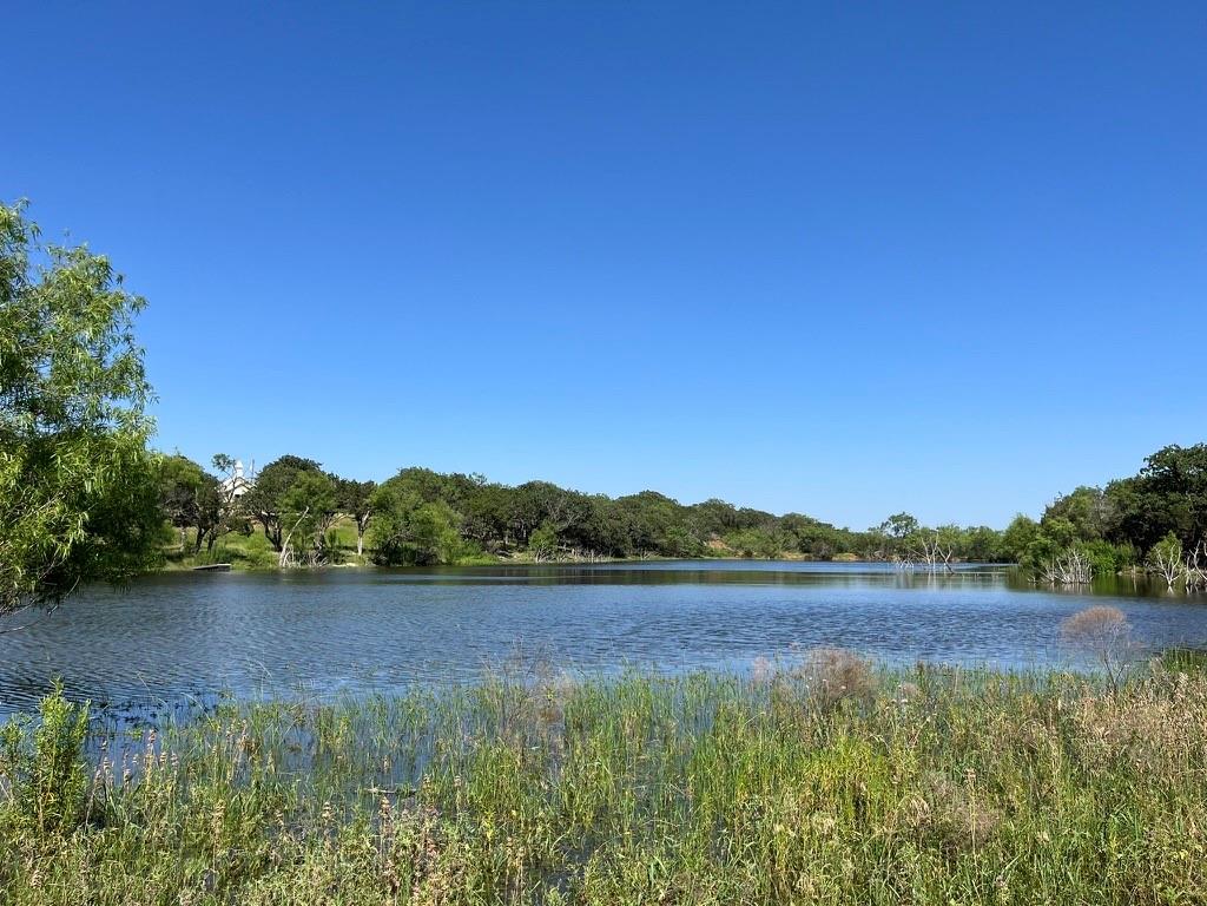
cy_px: 453
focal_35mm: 26
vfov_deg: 53.1
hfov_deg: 67.3
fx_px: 907
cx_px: 604
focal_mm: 5.1
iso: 50
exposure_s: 1/3745
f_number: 1.6
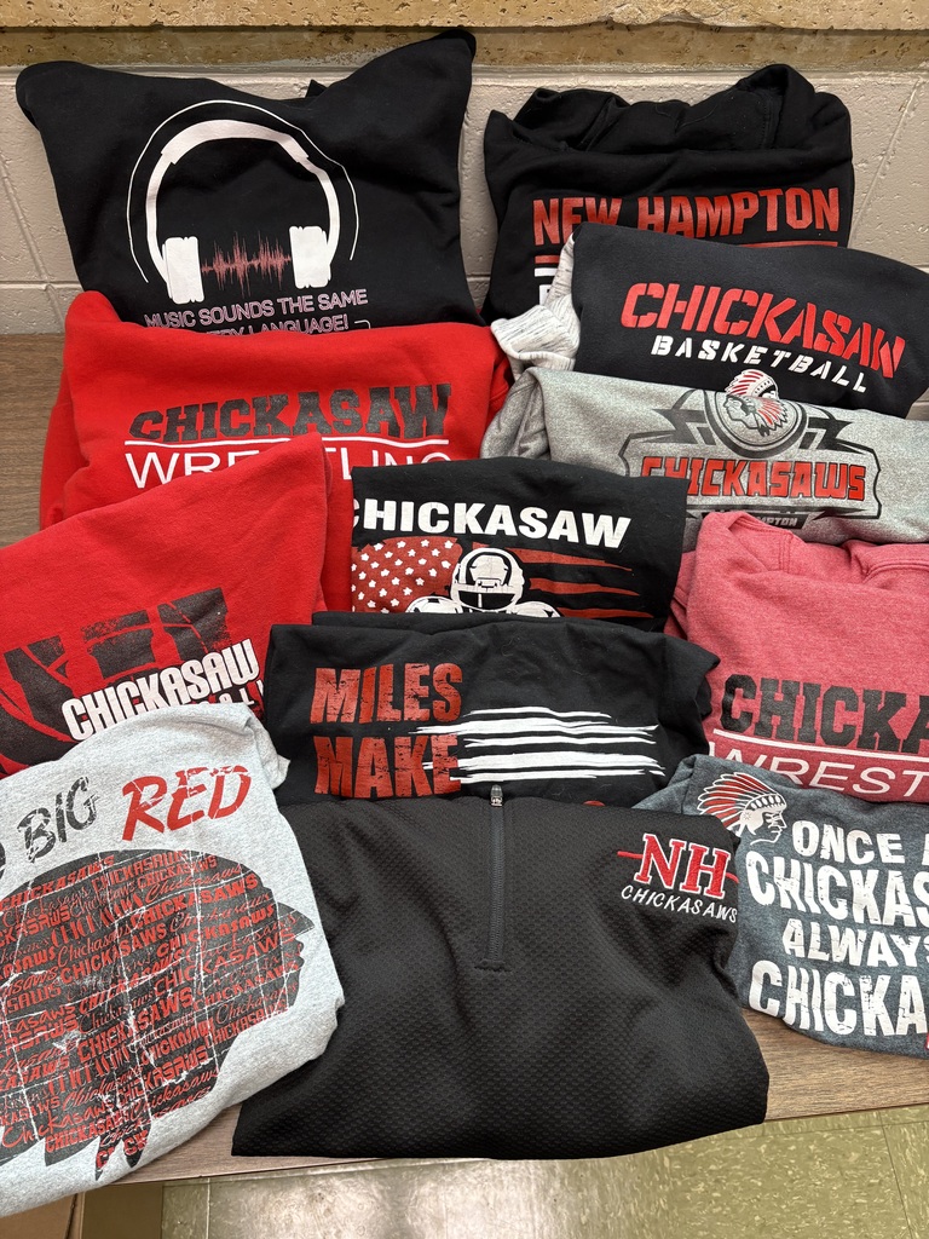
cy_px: 620
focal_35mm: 26
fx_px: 930
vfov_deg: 67.3
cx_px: 464
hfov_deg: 53.1
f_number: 1.6
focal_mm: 5.96
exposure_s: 1/60
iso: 160
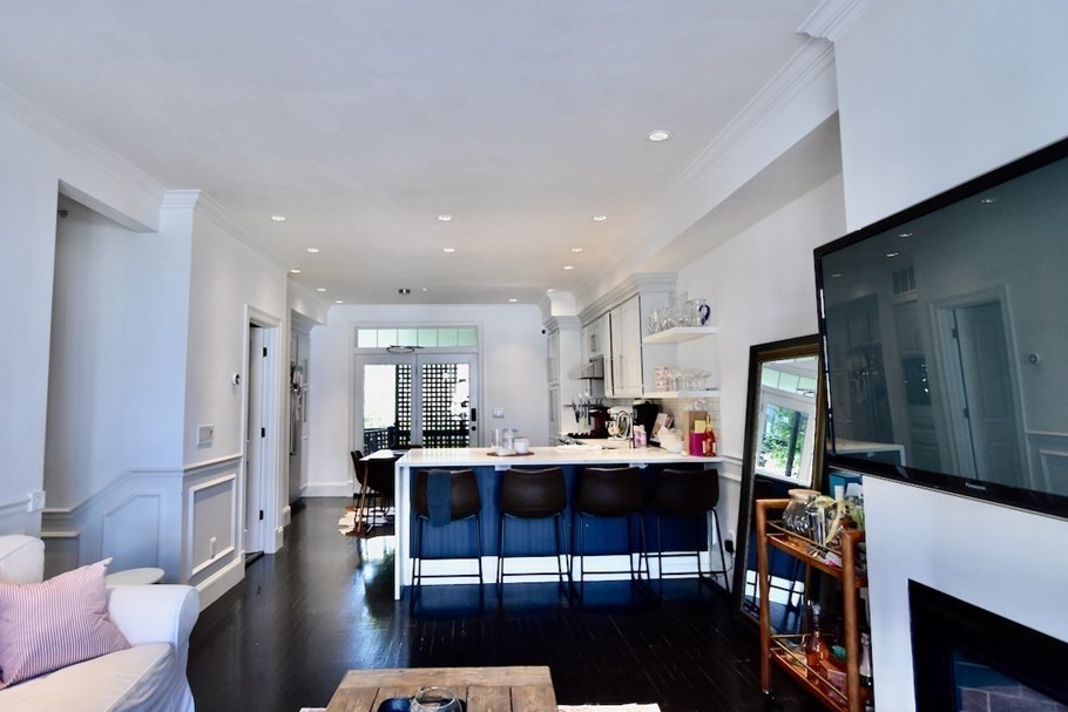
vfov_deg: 65.7
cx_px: 495
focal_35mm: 19
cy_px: 334
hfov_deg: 88.1
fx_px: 551
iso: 800
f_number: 4.5
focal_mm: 11
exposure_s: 1/80
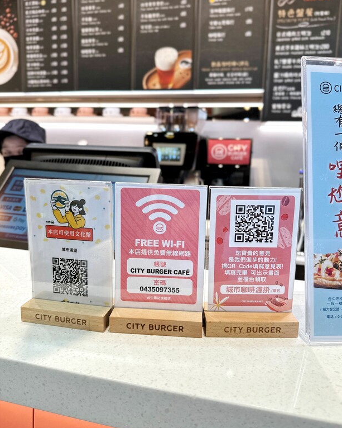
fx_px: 329
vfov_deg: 66.0
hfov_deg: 54.9
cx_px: 177
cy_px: 203
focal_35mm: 26
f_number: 1.78
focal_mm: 6.86
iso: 125
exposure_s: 1/120
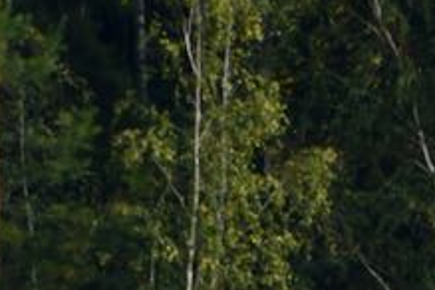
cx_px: 467
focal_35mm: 2256
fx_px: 27258
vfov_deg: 0.6
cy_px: 626
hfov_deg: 0.9
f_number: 8
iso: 160
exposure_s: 1/500
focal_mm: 300
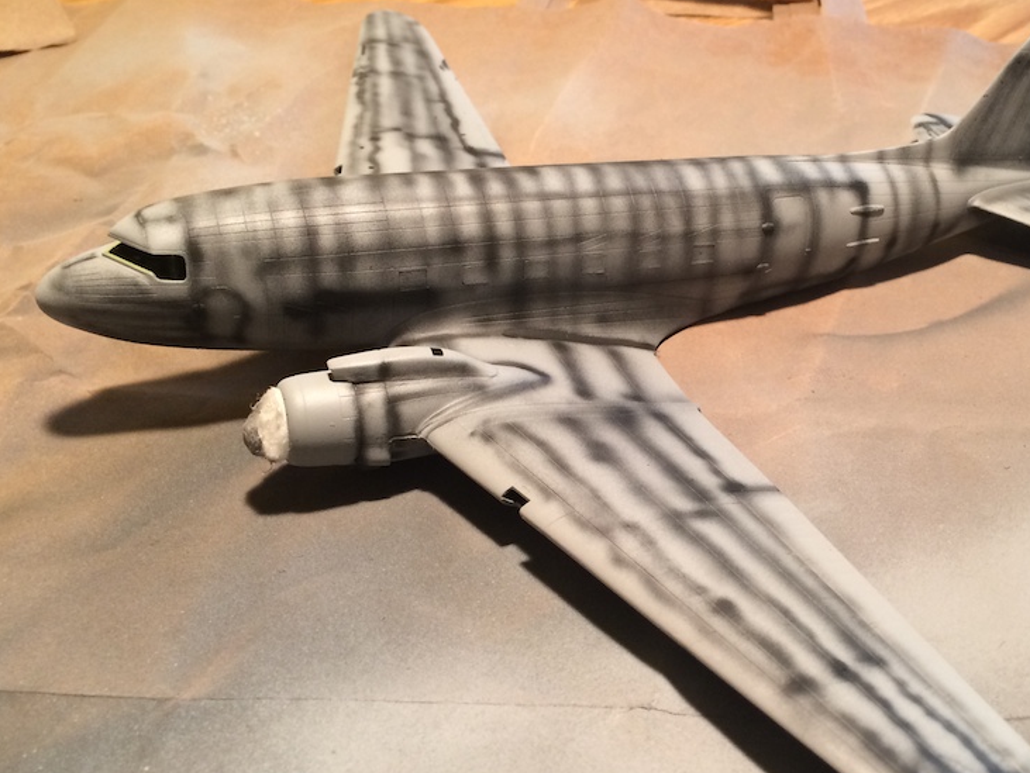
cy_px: 425
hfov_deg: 44.2
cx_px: 674
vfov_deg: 34.3
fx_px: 1250
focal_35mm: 42
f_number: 2.2
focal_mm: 4.12
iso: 125
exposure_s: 1/30
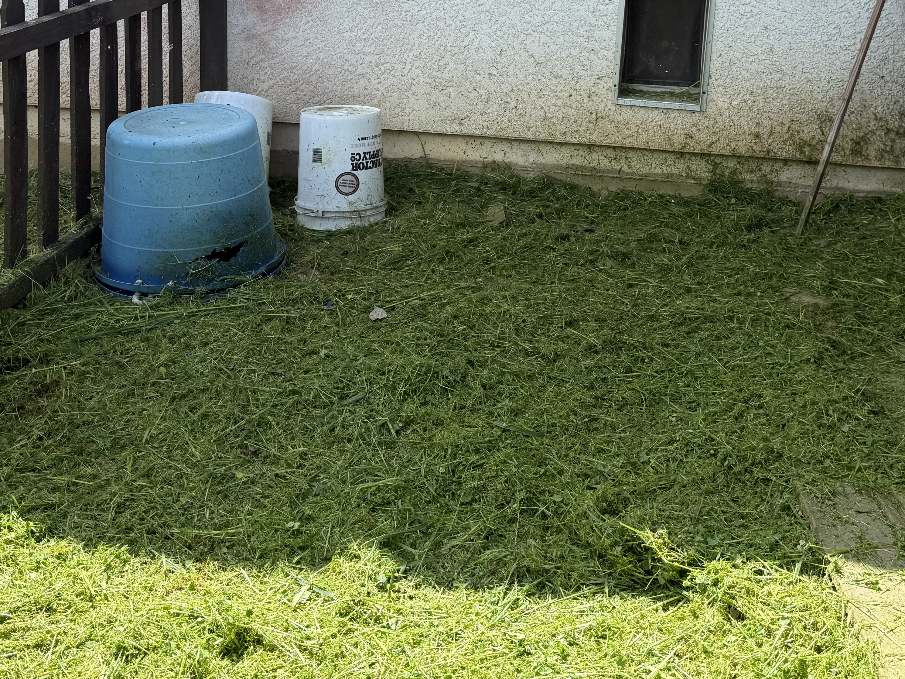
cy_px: 99
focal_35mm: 46
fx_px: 1203
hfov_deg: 41.2
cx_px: 468
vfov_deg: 30.4
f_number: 1.78
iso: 80
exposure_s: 1/1250
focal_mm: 6.76
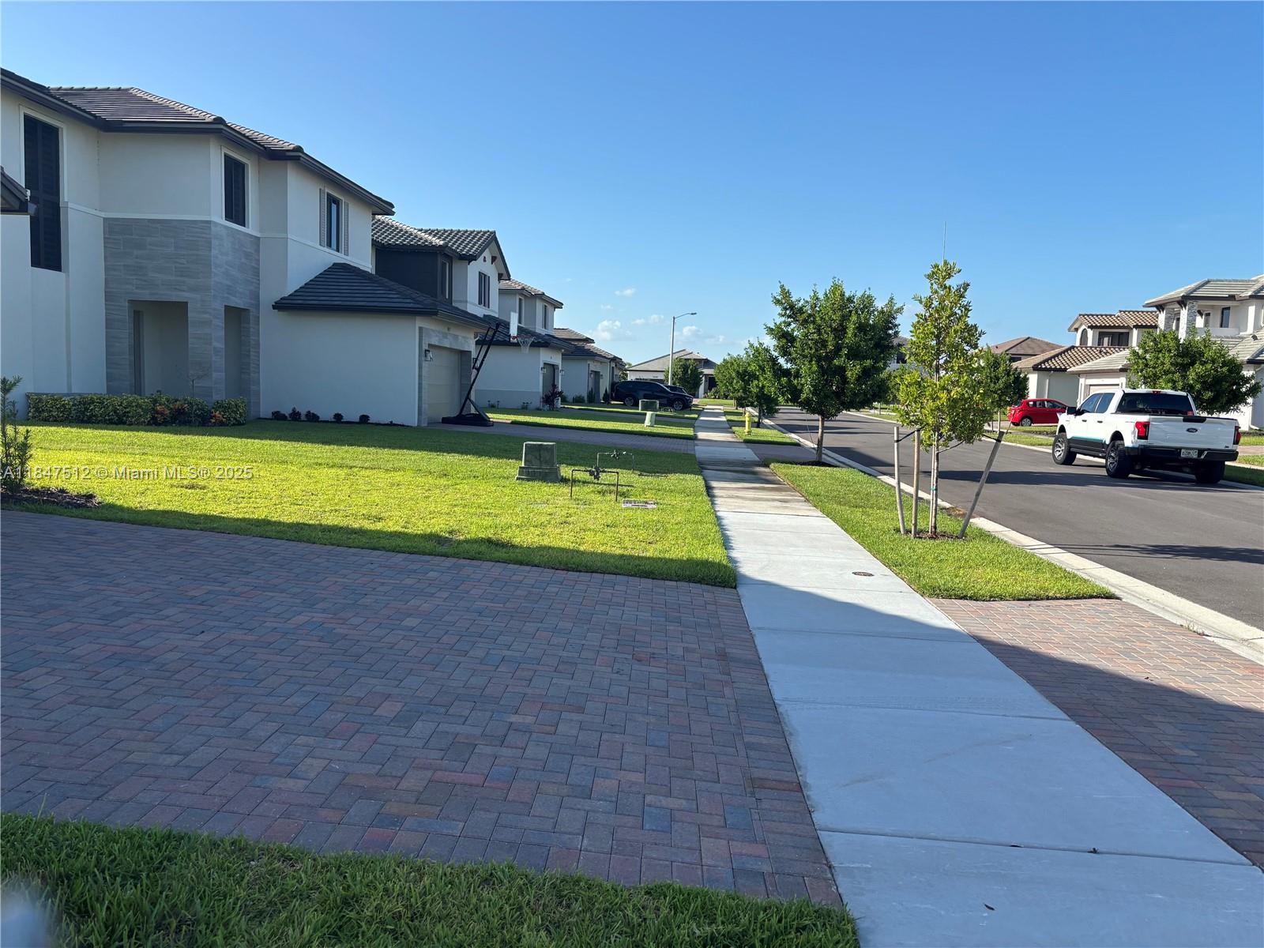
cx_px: 632
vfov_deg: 53.1
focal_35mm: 26
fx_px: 949
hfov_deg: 67.3
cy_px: 474
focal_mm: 5.96
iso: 50
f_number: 1.6
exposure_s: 1/1984
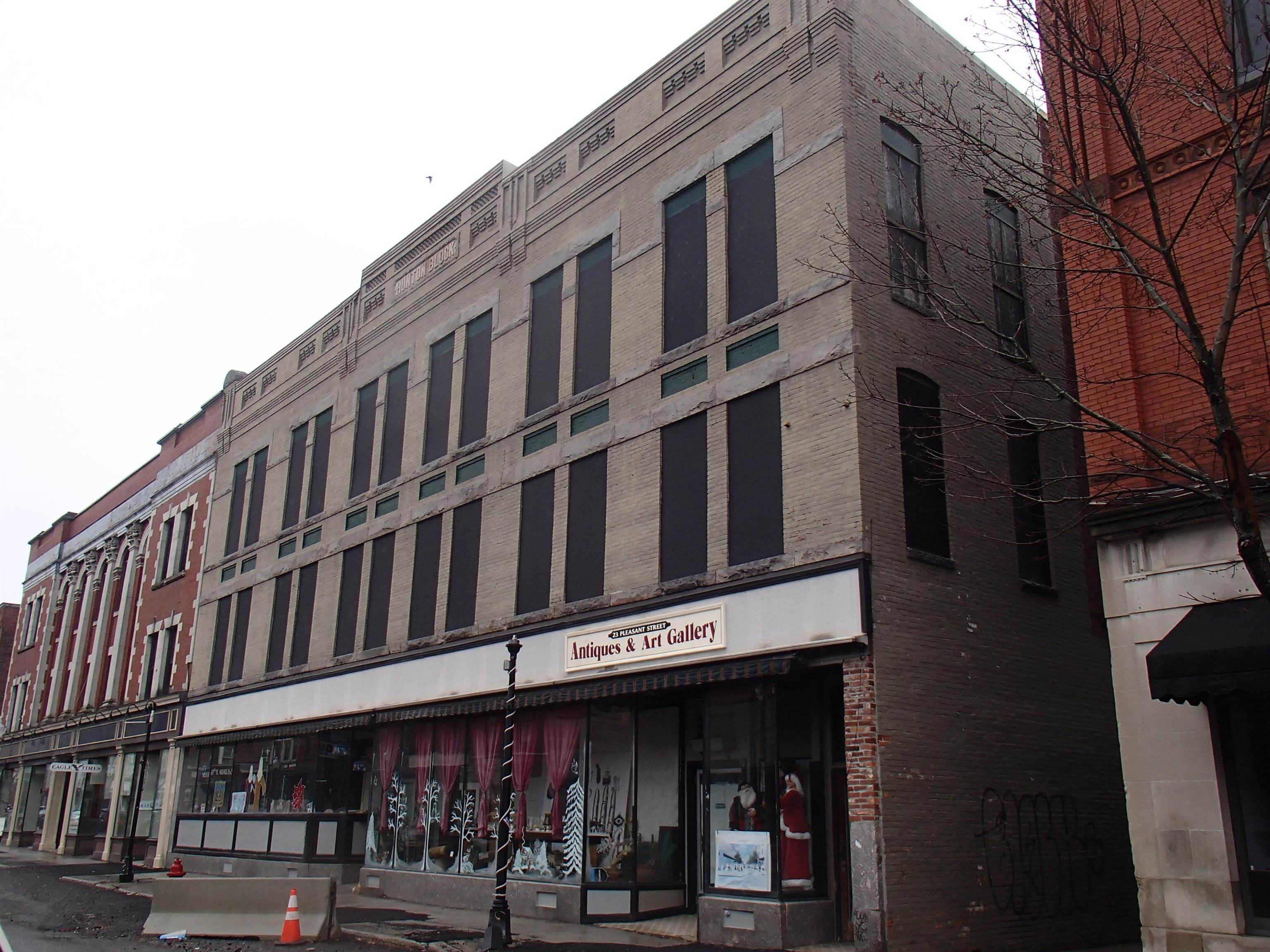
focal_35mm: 30
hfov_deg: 60.0
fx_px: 1101
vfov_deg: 46.8
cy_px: 476
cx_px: 635
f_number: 4.1
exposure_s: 1/320
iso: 100
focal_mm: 5.4
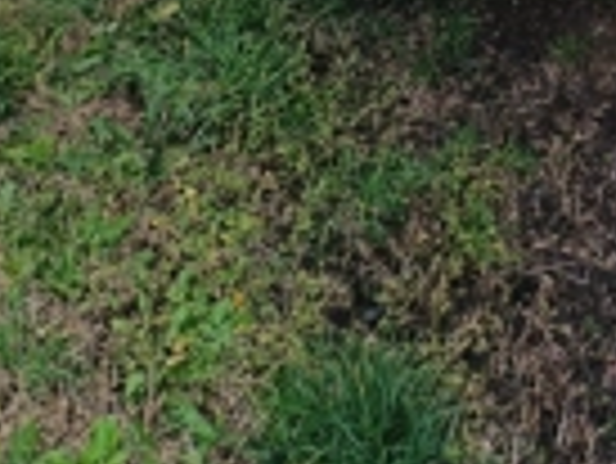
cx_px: 549
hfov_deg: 26.8
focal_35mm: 70
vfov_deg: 16.6
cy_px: -432
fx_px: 1247
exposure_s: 1/100
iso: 488
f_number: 1.75
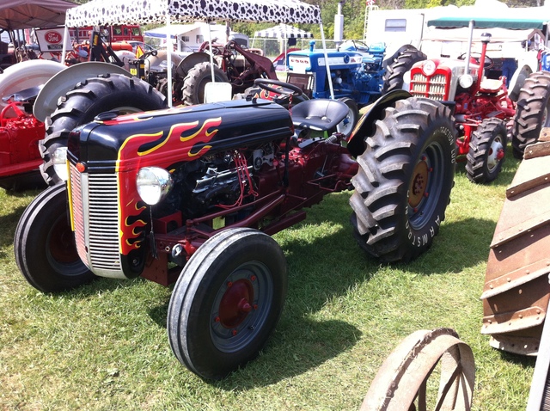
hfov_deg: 52.7
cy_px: 206
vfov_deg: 40.6
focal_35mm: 35
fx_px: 555
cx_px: 275
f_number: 2.8
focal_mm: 3.85
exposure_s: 1/450
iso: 80
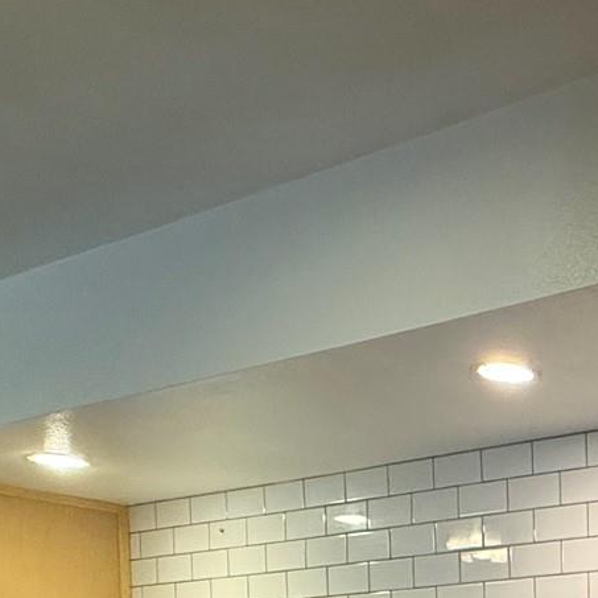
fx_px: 1095
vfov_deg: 26.2
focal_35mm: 56
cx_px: 902
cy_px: 772
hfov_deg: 24.0
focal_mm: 2.22
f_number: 2.2
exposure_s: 1/120
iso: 200
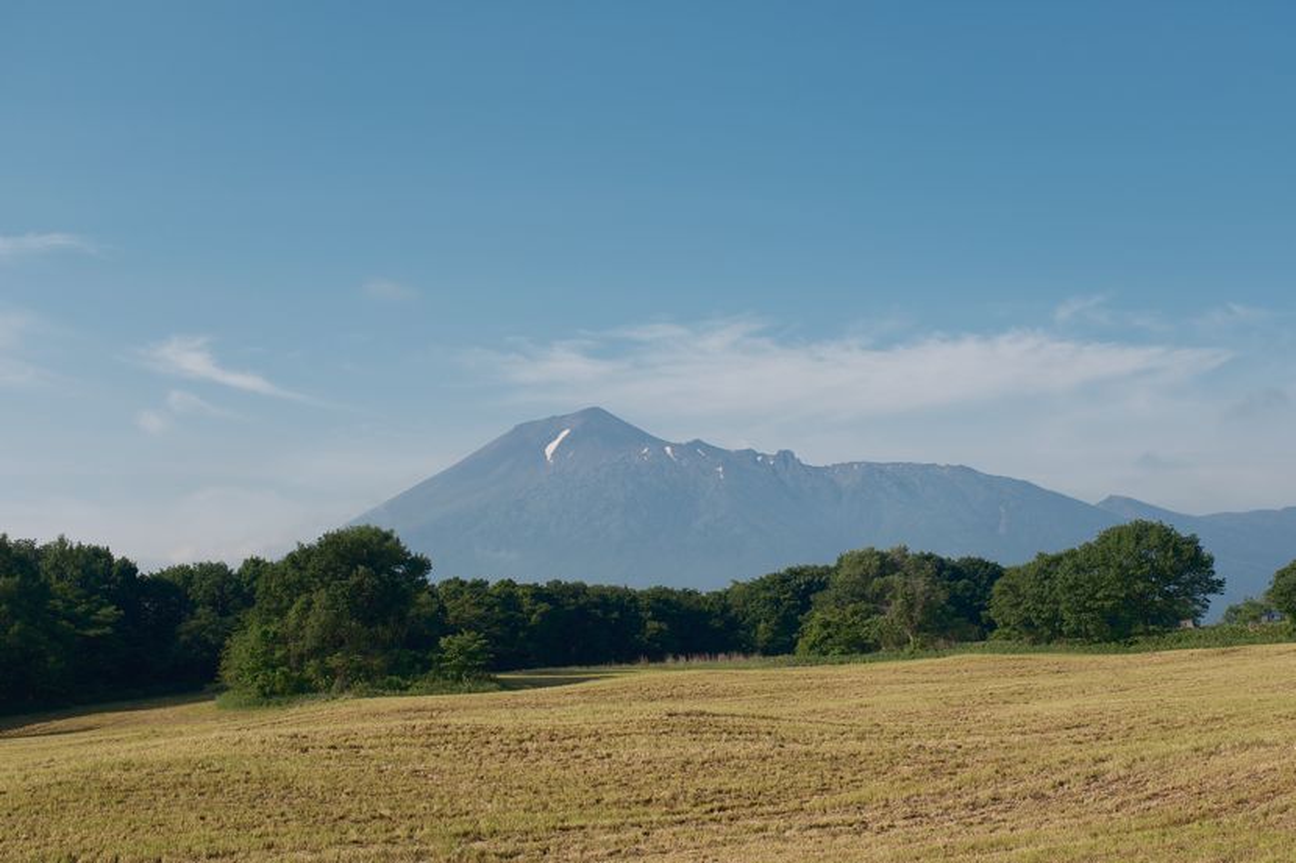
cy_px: 432
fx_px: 1728
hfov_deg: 41.1
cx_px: 648
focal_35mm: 48
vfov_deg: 28.1
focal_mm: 32.1
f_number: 5.6
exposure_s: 1/500
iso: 125
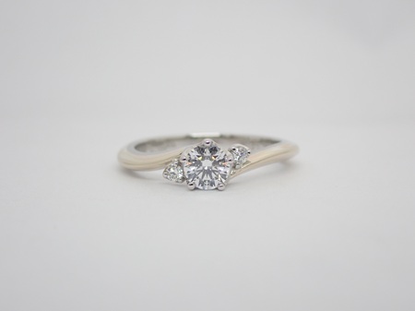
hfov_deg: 23.8
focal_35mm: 82
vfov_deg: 18.0
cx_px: 208
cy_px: 156
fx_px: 983
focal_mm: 14.62
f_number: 4.3
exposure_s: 1/125
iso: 200
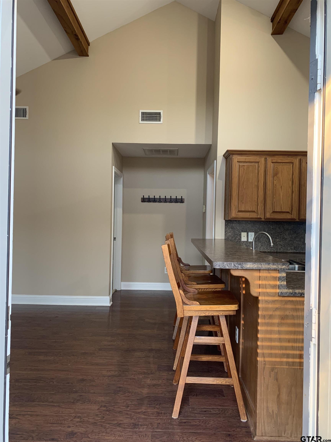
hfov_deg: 53.1
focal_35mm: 26
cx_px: 166
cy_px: 221
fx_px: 331
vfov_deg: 67.3
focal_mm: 4.25
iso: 160
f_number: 1.8
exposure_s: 1/60
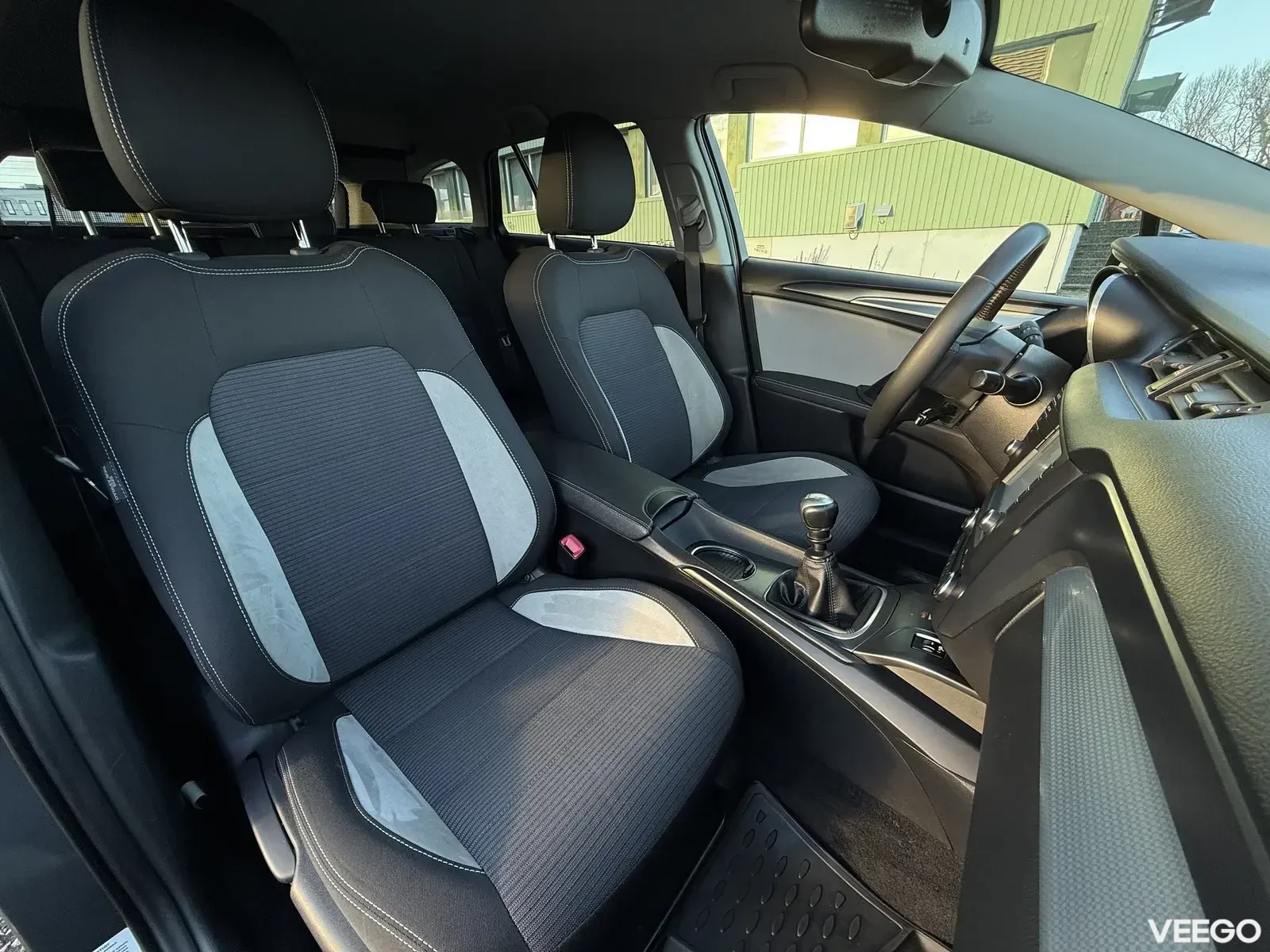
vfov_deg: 85.7
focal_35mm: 14
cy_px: 476
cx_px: 635
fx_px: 514
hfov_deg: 102.1
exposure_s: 1/99
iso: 64
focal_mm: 2.22
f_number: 2.2
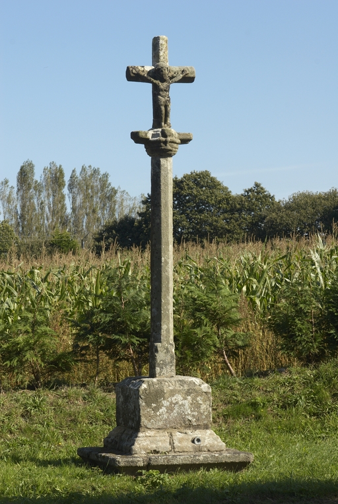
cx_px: 169
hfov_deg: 13.1
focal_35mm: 105
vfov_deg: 19.4
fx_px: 1473
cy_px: 252
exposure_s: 1/125
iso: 100
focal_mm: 70
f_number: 11
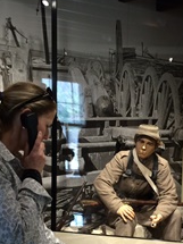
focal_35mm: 54
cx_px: 118
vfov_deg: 35.3
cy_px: 155
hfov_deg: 26.9
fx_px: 381
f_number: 2.2
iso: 125
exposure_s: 1/30
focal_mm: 4.15
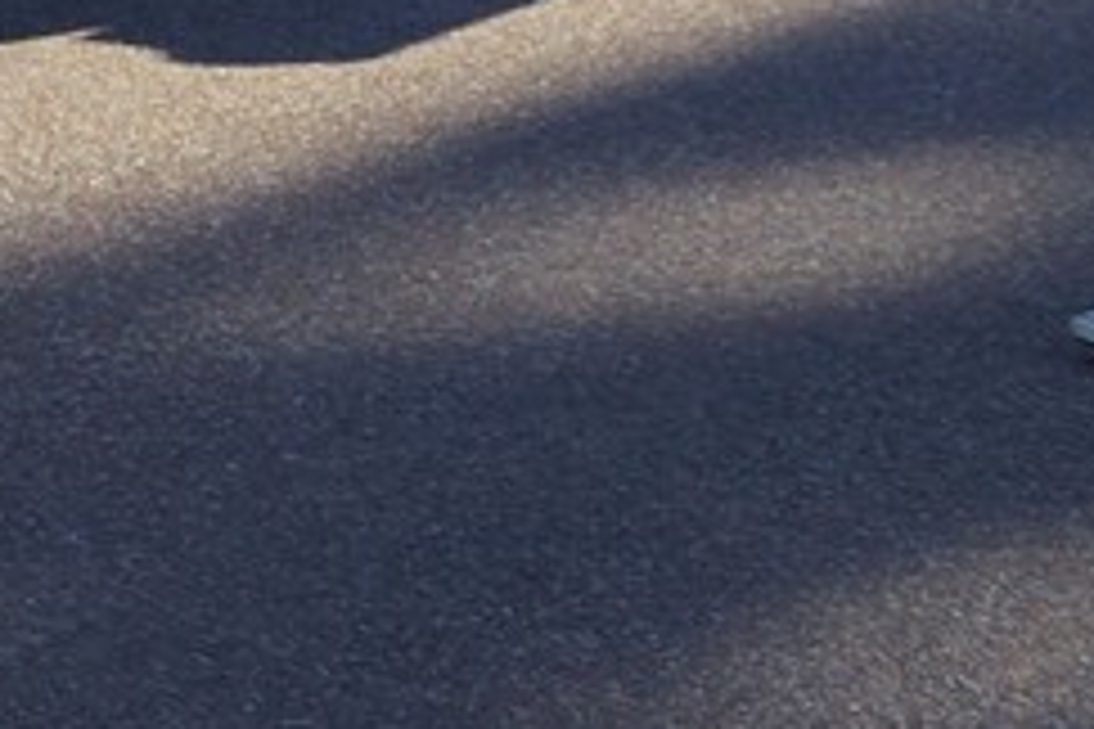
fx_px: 5591
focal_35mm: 184
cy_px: -1544
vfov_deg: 6.7
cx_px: -2048
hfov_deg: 9.2
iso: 200
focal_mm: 28
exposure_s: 1/320
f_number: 7.1
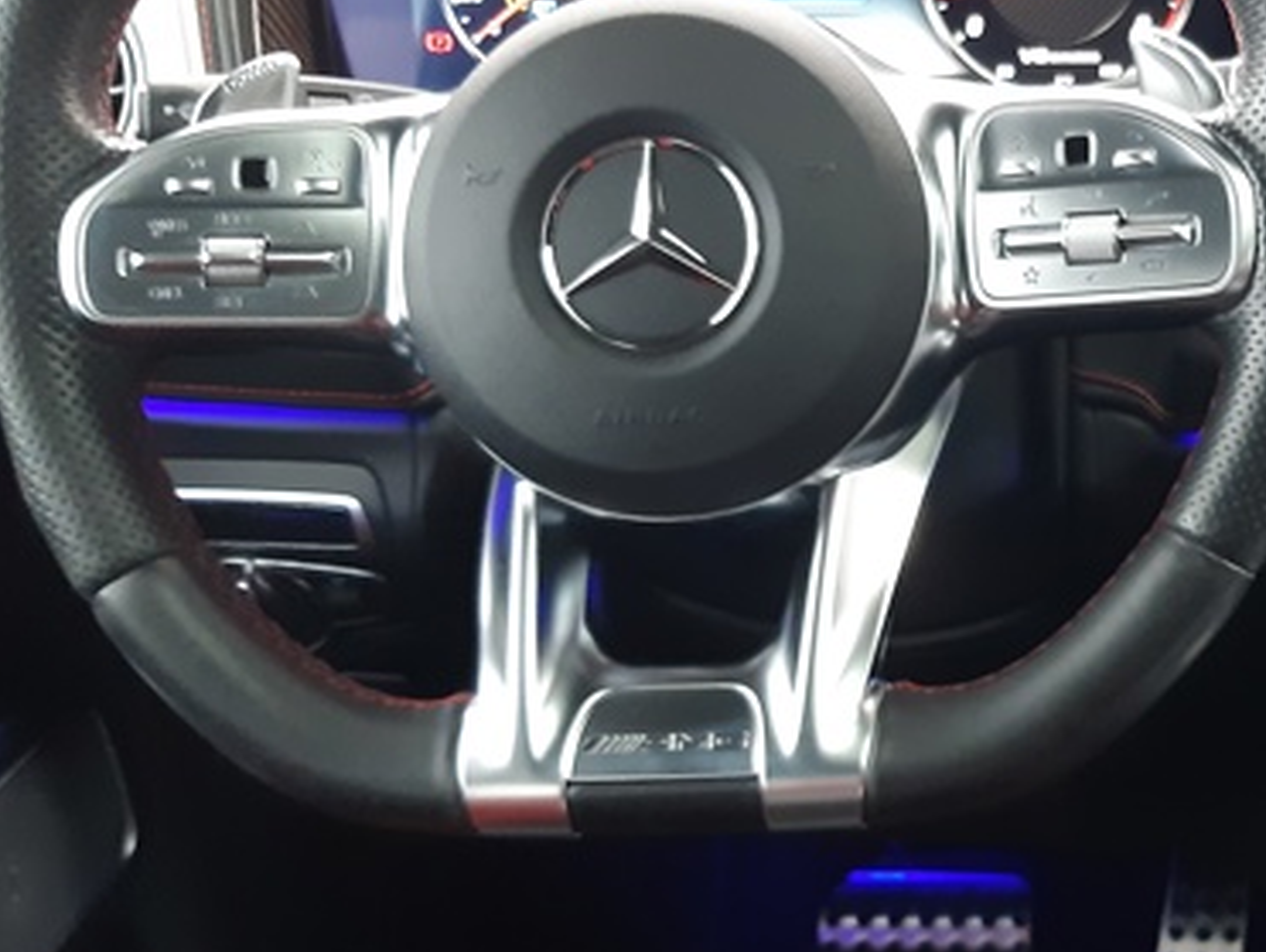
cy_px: 491
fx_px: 2050
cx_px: 1140
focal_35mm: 56
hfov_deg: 32.6
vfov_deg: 26.1
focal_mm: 3.92
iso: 320
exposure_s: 1/25
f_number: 1.7
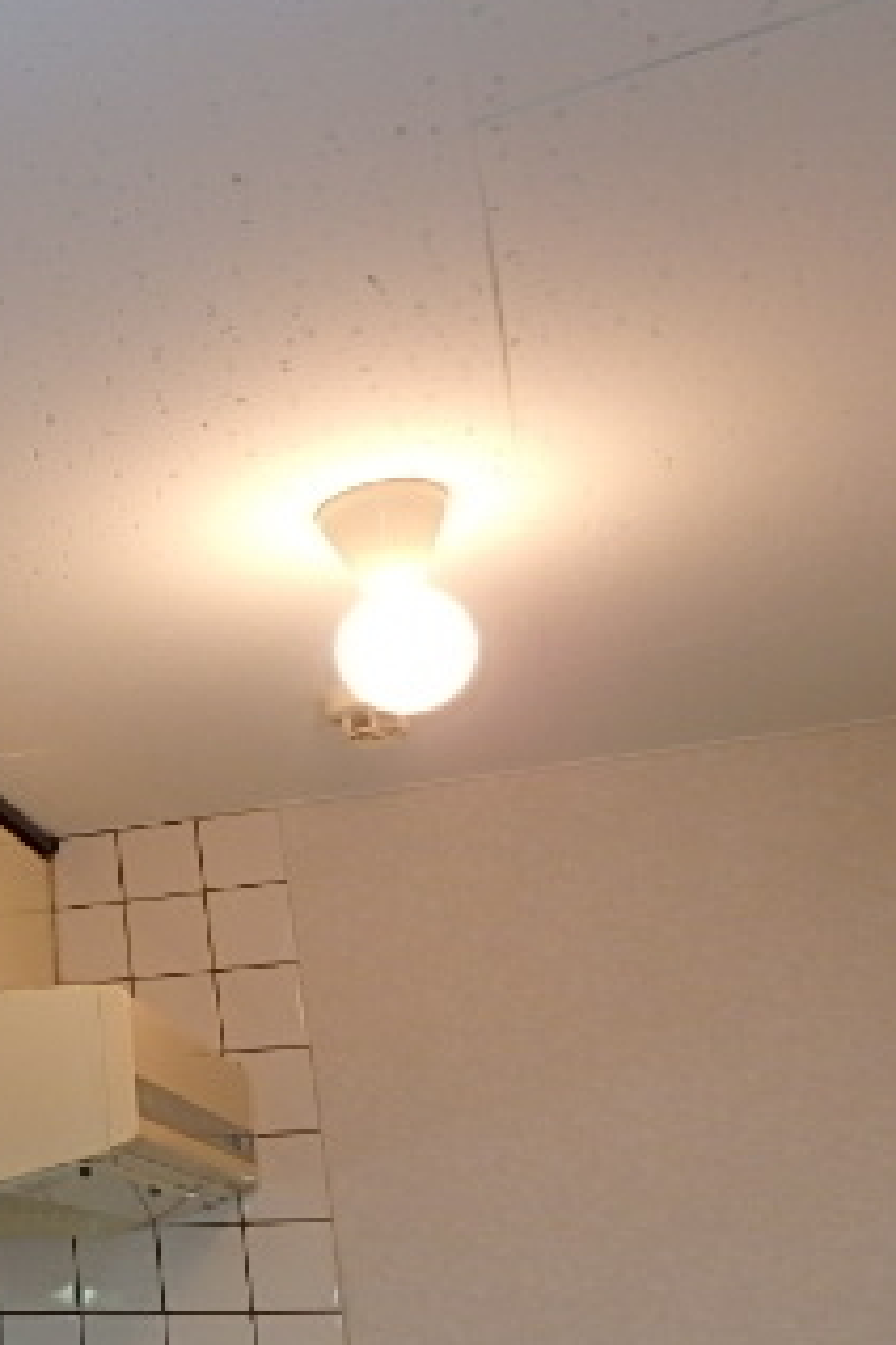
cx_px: -402
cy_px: 749
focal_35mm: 44
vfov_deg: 44.4
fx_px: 1643
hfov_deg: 24.6
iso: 200
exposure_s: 1/40
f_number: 3.5
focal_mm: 3.7
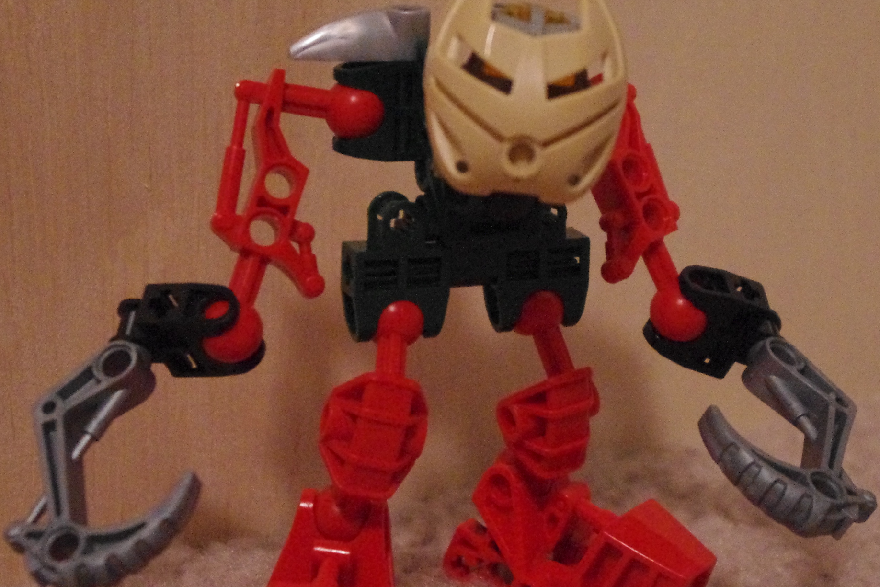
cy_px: 264
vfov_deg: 12.8
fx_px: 2616
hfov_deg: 19.1
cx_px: 465
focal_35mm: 107
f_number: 4.5
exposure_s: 1/40
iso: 6400
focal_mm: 42.5
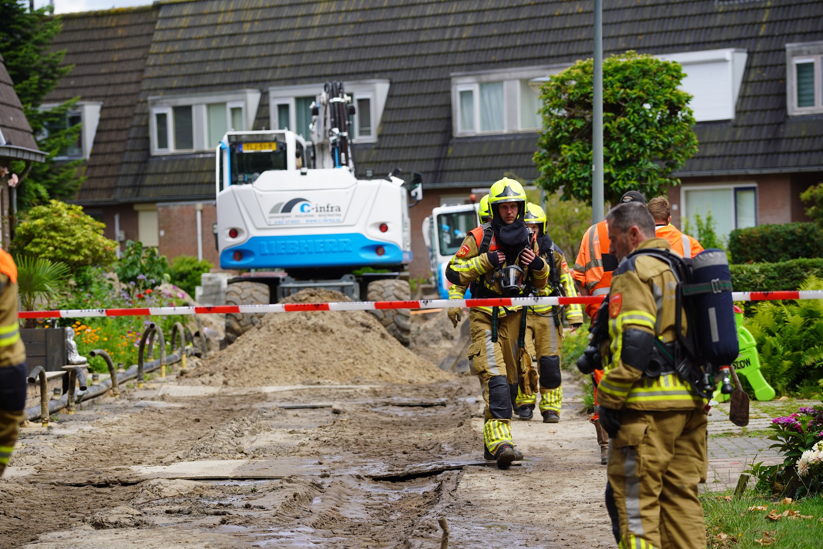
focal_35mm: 144
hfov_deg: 14.3
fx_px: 3292
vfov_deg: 9.5
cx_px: 412
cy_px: 274
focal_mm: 144
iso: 100
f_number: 5
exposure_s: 1/320
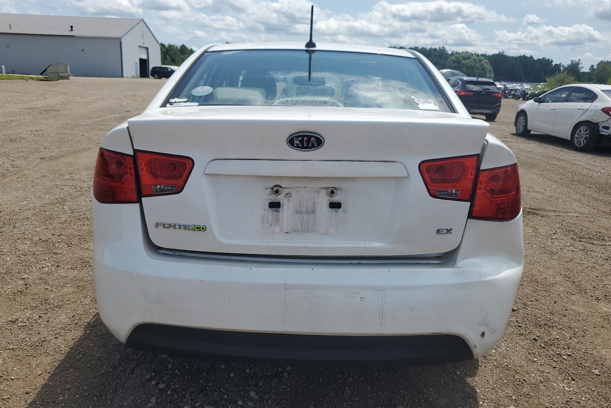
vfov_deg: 46.4
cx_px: 300
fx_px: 475
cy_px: 211
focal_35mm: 28
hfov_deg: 65.5
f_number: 1.5
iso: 50
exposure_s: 1/5000
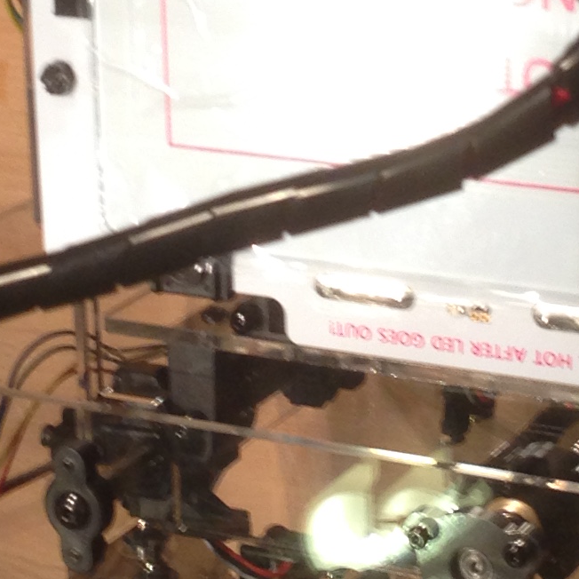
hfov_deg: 12.0
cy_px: 135
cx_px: 313
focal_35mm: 146
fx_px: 2763
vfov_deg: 11.9
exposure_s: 1/20
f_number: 2.4
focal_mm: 4.12
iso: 80
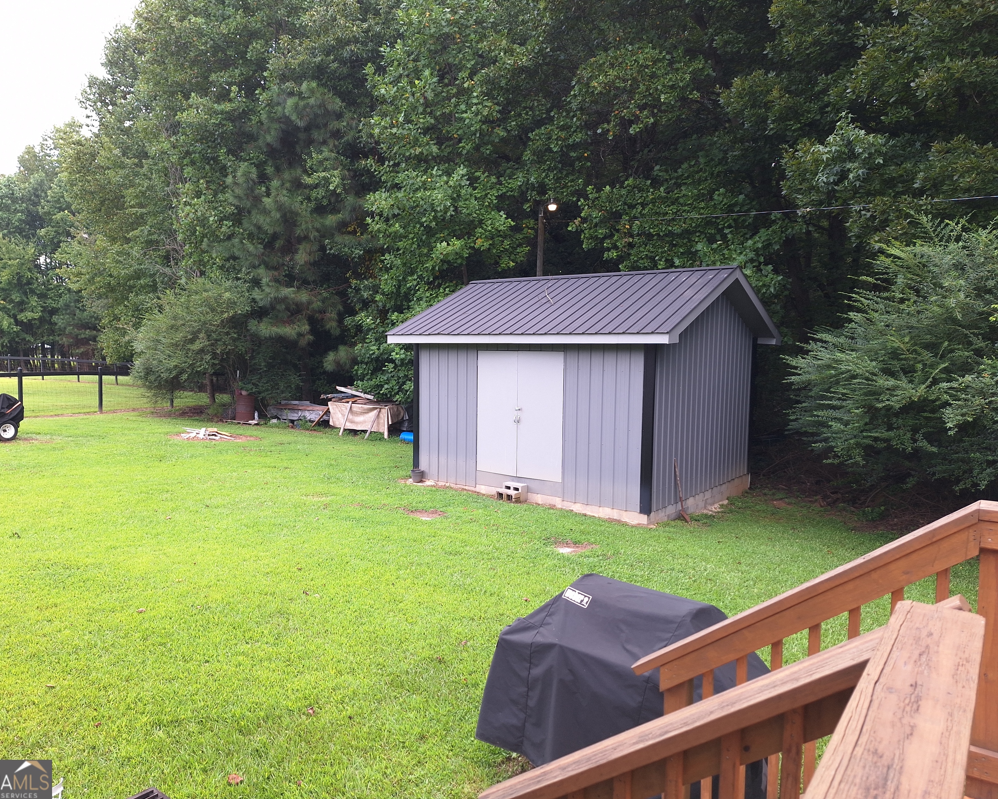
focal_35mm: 24
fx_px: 709
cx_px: 466
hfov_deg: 70.2
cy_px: 399
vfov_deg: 58.8
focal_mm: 5.54
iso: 40
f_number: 1.8
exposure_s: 1/171
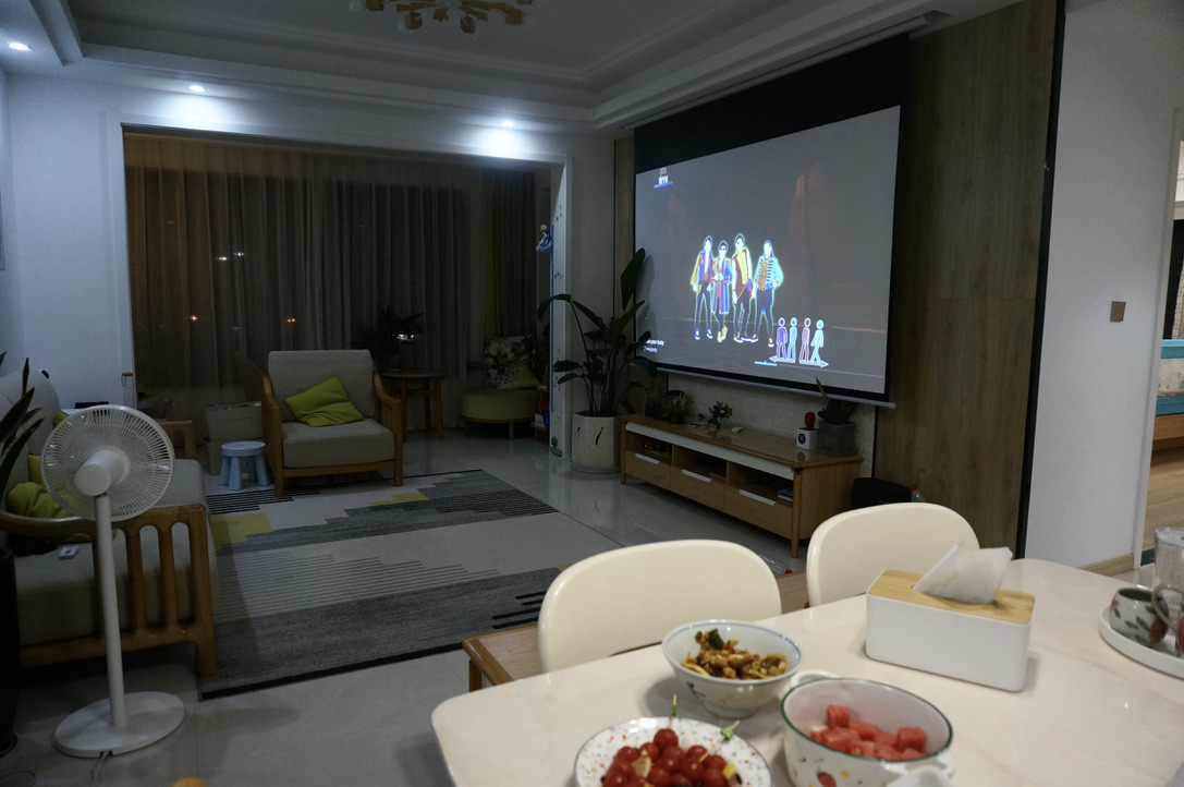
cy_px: 394
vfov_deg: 53.0
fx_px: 788
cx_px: 592
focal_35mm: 24
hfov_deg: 73.8
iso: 800
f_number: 3.5
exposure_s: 1/80
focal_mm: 16
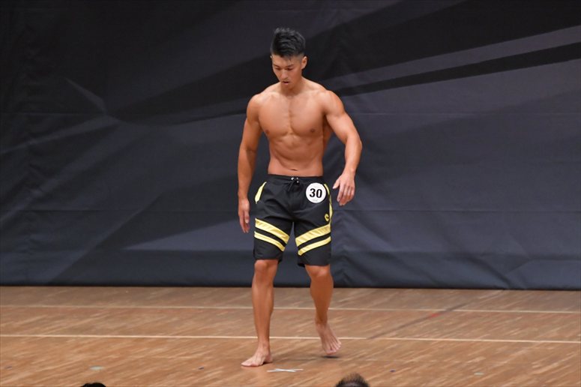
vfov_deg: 4.6
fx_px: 4839
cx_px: 290
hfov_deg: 6.9
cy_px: 194
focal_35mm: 300
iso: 6400
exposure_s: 1/400
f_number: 5.6
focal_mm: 200
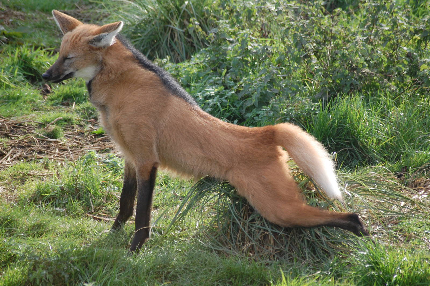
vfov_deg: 4.6
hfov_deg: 6.9
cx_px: 215
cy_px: 143
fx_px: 3580
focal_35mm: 300
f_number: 5.6
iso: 560
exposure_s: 1/500
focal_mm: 200
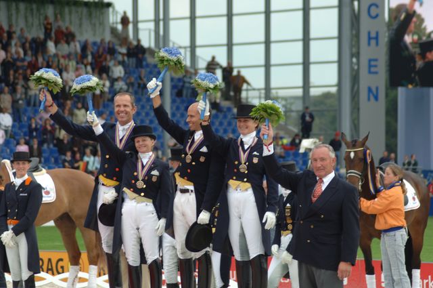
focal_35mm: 218
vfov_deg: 6.3
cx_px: 216
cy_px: 144
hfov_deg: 9.5
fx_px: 2613
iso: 200
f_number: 5.6
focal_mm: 145
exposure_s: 1/250
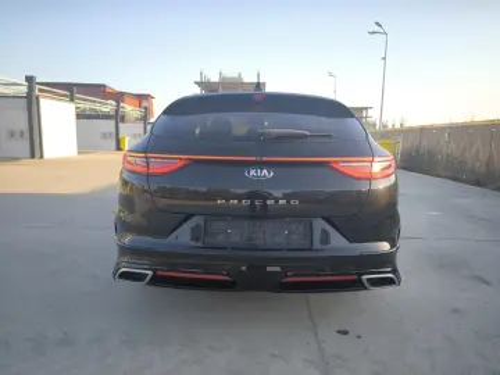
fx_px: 347
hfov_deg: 71.6
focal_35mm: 24
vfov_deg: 56.8
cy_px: 188
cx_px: 250
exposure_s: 1/358
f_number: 1.9
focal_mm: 6.92
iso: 50
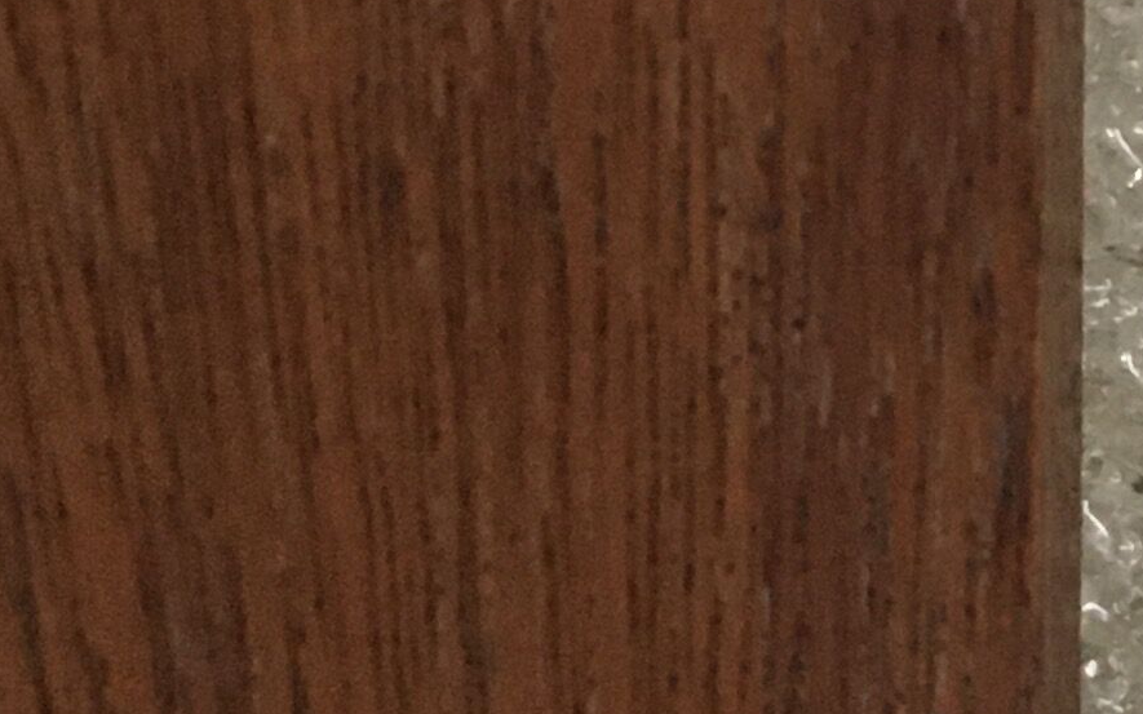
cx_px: 1844
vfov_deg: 9.3
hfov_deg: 13.8
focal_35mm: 140
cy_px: -18
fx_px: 4361
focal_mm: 4.15
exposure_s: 1/17
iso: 200
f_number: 2.2
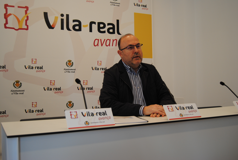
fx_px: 258
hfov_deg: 49.5
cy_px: 80
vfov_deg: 34.3
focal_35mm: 39
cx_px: 119
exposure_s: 1/60
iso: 200
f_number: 4
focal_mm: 26
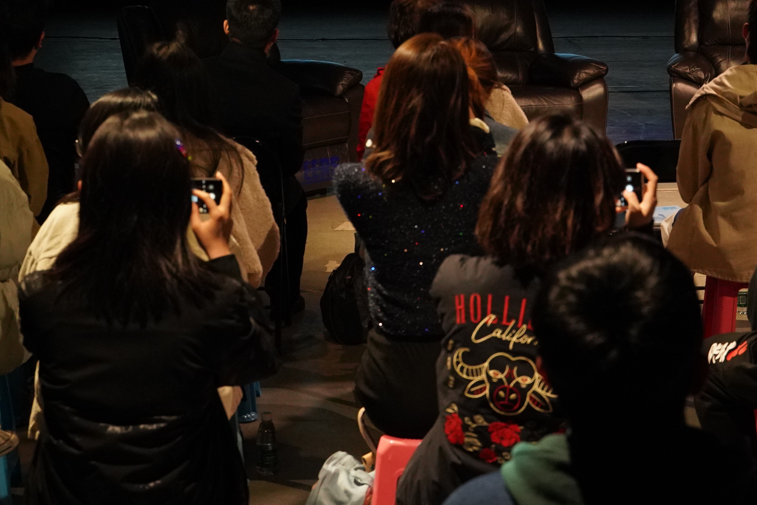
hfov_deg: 21.5
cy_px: 2
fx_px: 1998
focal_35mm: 95
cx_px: 401
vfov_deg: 14.2
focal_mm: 38
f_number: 4.5
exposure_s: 1/200
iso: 2500
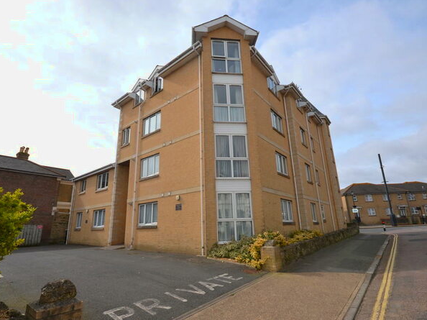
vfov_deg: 74.7
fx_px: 210
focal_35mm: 17
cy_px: 166
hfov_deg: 91.0
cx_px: 208
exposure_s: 1/200
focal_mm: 10
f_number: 8
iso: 100
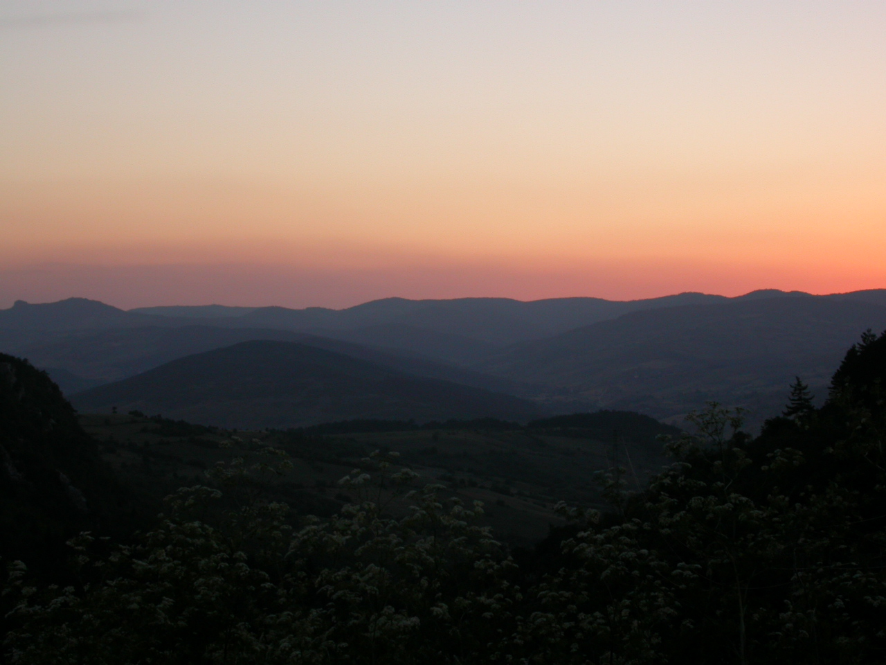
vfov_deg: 18.7
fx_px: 2022
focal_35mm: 79
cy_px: 332
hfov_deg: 24.7
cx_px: 443
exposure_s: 1/61.4
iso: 100
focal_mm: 16.4
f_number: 4.5
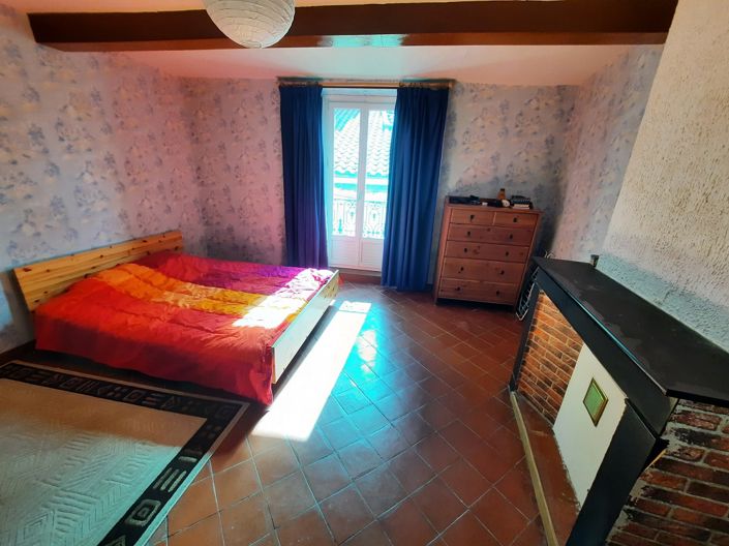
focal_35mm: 13
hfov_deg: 106.2
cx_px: 364
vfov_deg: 89.9
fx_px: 274
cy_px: 273
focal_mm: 1.74
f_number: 2.2
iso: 40
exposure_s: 1/50
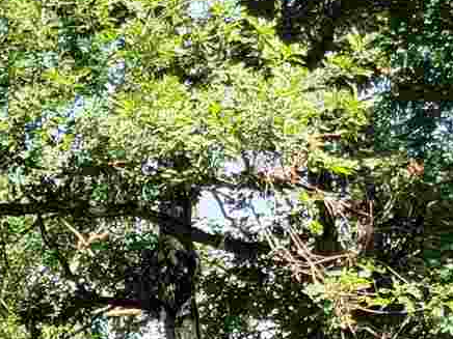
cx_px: -424
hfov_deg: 10.8
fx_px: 2212
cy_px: 1046
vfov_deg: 7.6
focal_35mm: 169
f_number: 1.8
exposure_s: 1/132
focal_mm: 6.7
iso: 16
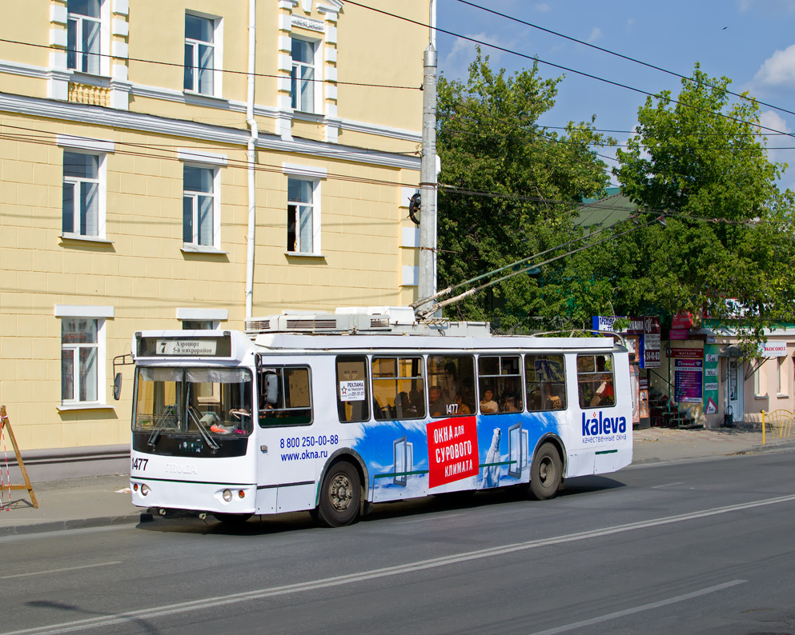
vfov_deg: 25.6
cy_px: 318
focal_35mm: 60
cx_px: 341
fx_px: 1401
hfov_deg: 31.6
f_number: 6.3
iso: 200
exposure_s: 1/1000
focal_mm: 35
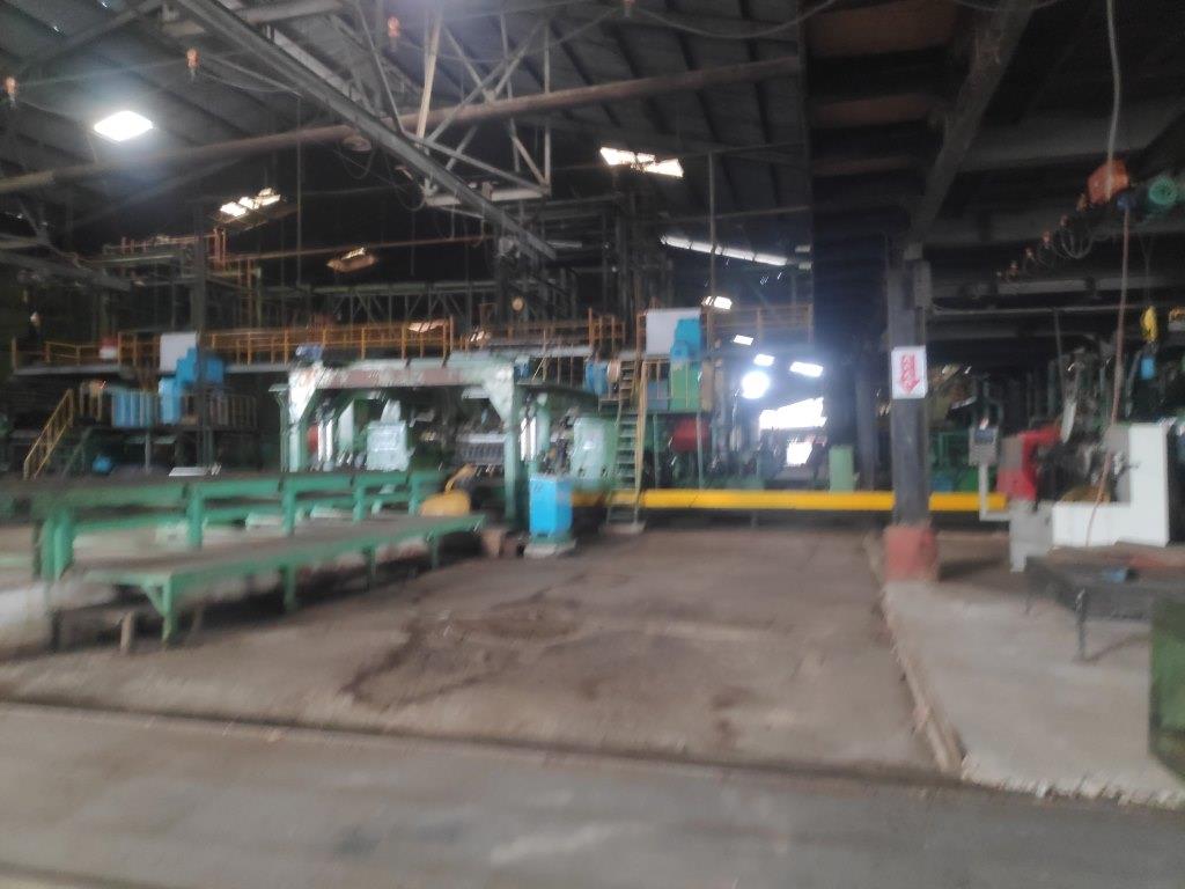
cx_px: 592
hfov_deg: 81.7
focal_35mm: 20
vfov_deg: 66.0
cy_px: 444
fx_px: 685
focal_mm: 3.94
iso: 853
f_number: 1.9
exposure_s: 1/33
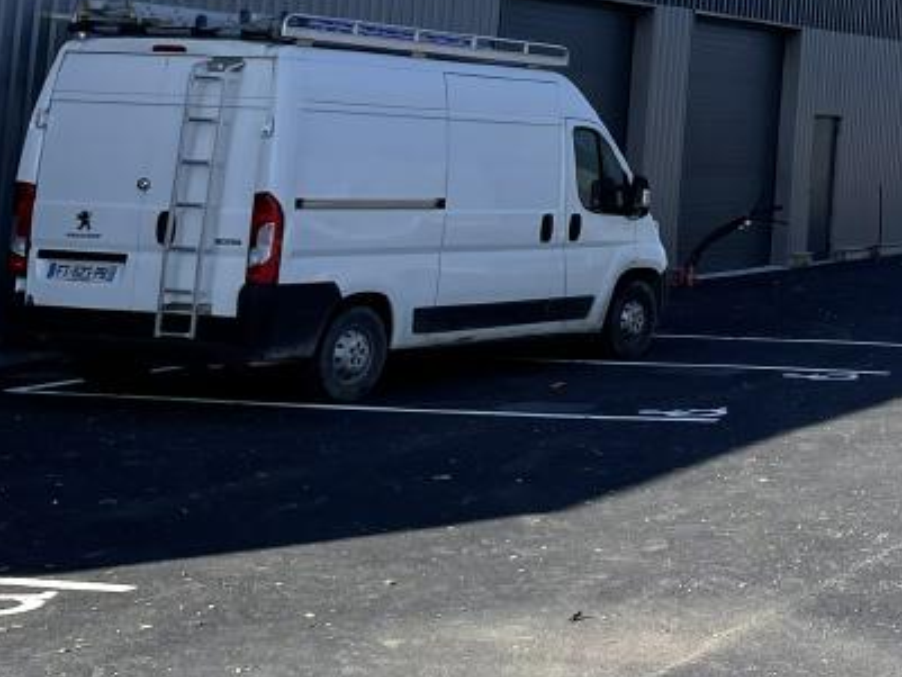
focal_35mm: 83
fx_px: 2163
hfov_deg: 19.7
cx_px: 1431
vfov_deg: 17.1
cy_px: -108
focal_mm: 4.2
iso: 32
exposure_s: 1/3040
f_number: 1.6
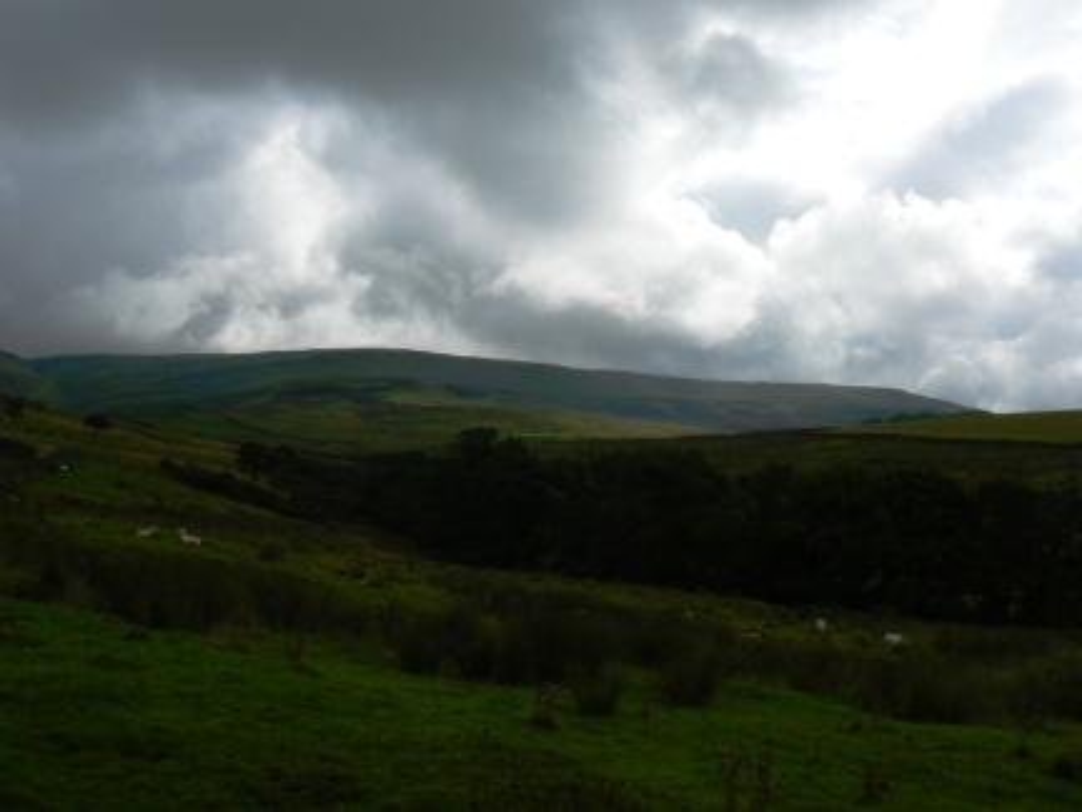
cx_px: 541
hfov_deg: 51.4
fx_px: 1125
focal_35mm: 36
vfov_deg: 39.7
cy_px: 406
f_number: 8
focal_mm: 6
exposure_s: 1/640
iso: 80
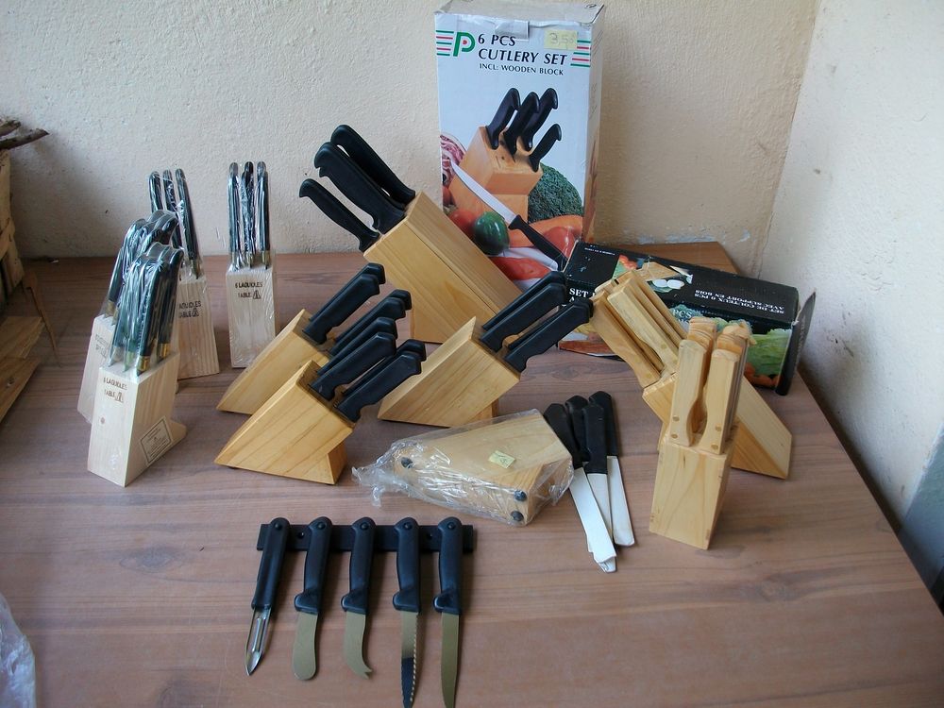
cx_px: 472
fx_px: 873
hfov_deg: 56.8
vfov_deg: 44.2
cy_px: 354
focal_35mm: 32
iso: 80
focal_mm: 5.7
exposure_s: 1/40.1
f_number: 2.9
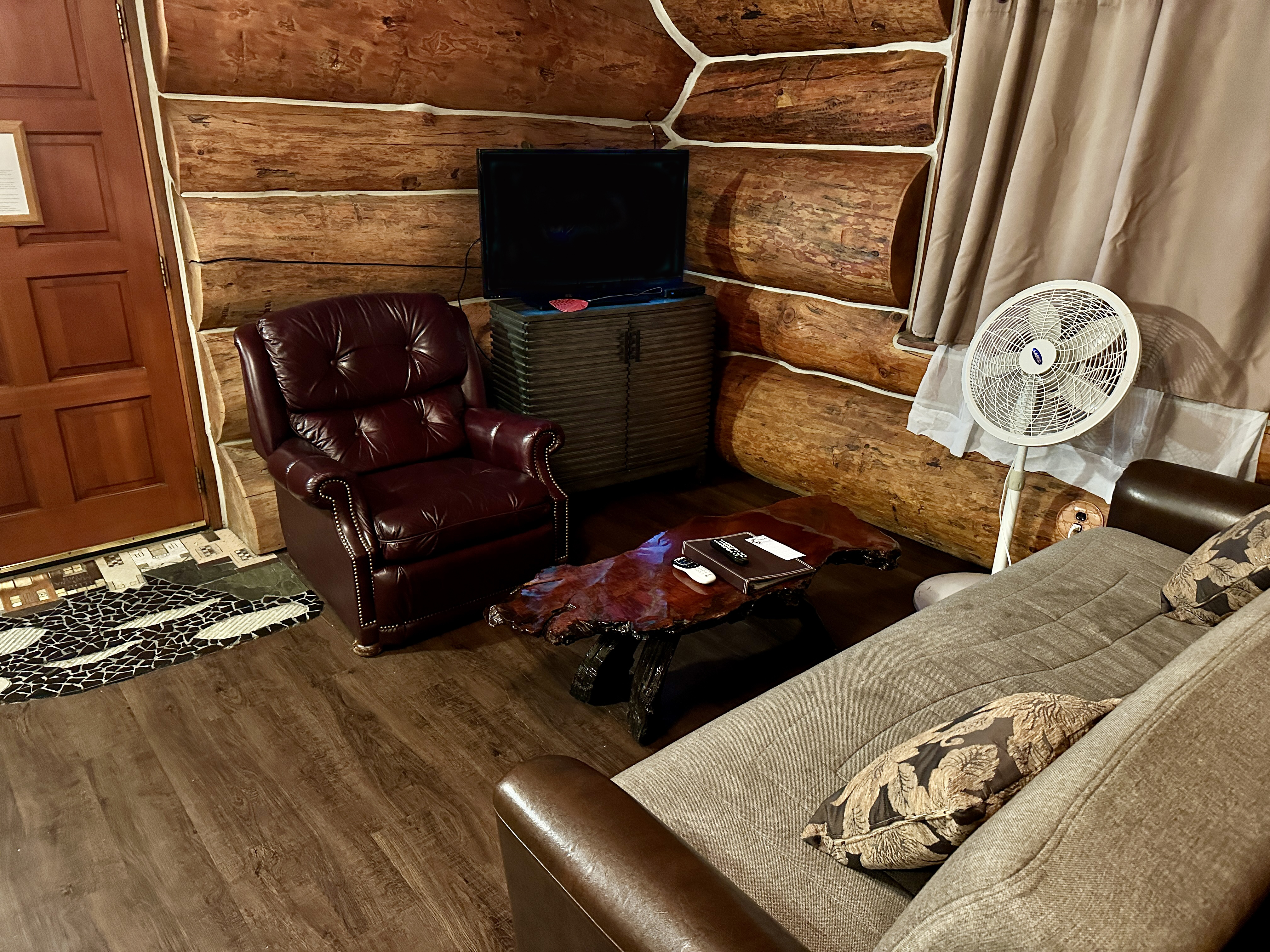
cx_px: 635
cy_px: 476
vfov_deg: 56.8
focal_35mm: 24
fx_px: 881
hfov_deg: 71.6
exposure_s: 1/40
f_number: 1.78
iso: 640
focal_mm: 6.86
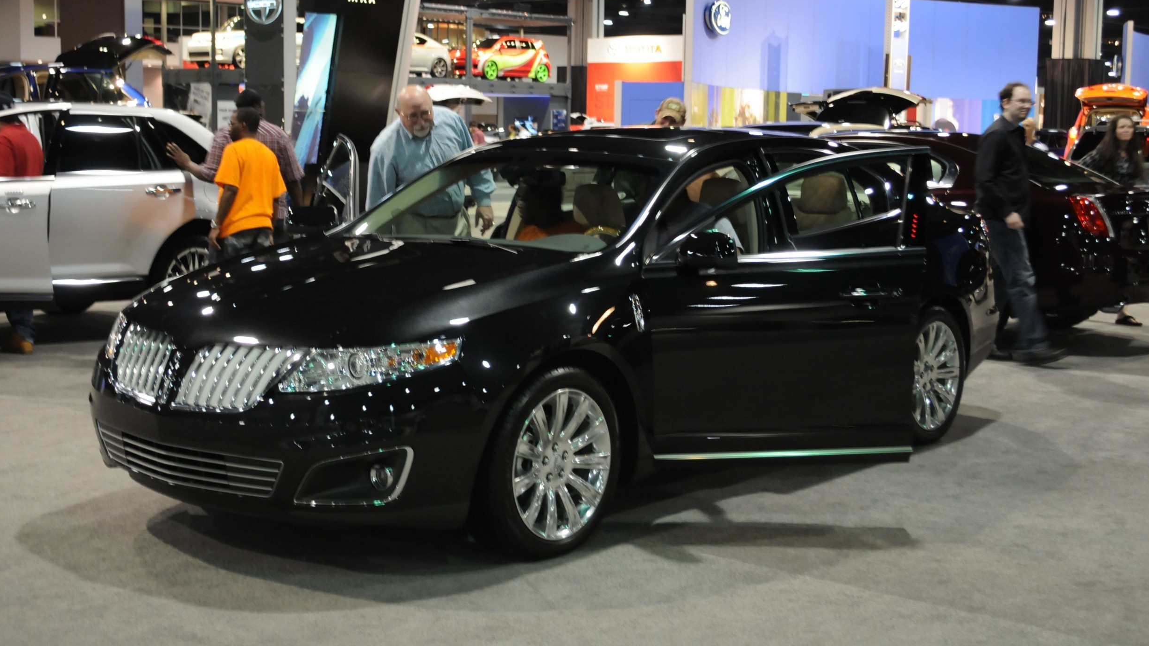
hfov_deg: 40.6
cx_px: 574
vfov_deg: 23.5
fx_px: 1554
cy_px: 295
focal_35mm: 51
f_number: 4.8
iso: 800
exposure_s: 1/20
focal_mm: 32
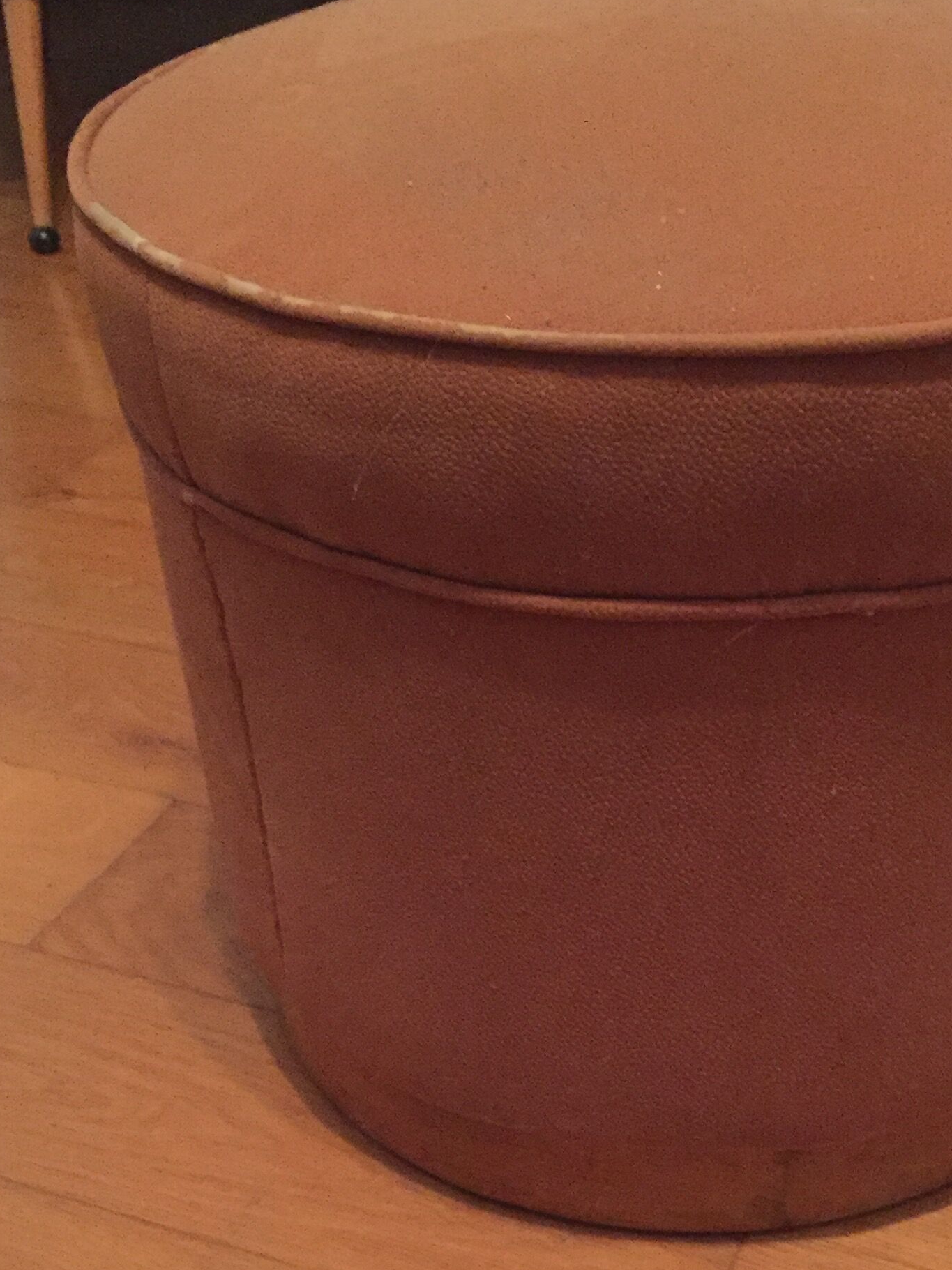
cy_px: 886
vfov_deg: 36.3
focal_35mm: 52
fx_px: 1907
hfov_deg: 27.9
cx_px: 624
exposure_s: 1/17
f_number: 2.2
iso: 800
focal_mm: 4.15
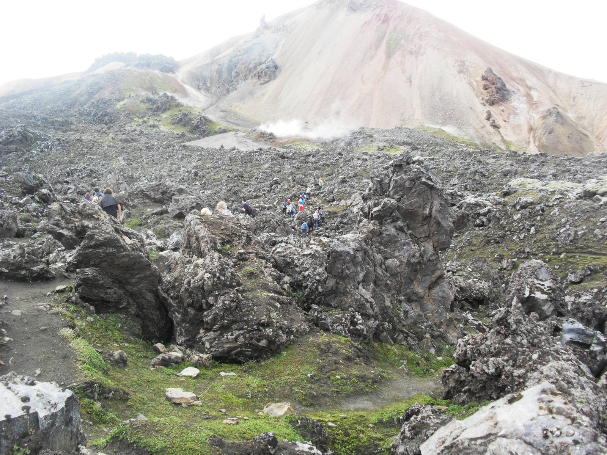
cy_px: 228
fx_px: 614
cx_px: 304
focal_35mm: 35
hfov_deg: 52.6
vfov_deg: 40.7
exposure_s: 1/350
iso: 100
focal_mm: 6.3
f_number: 3.2
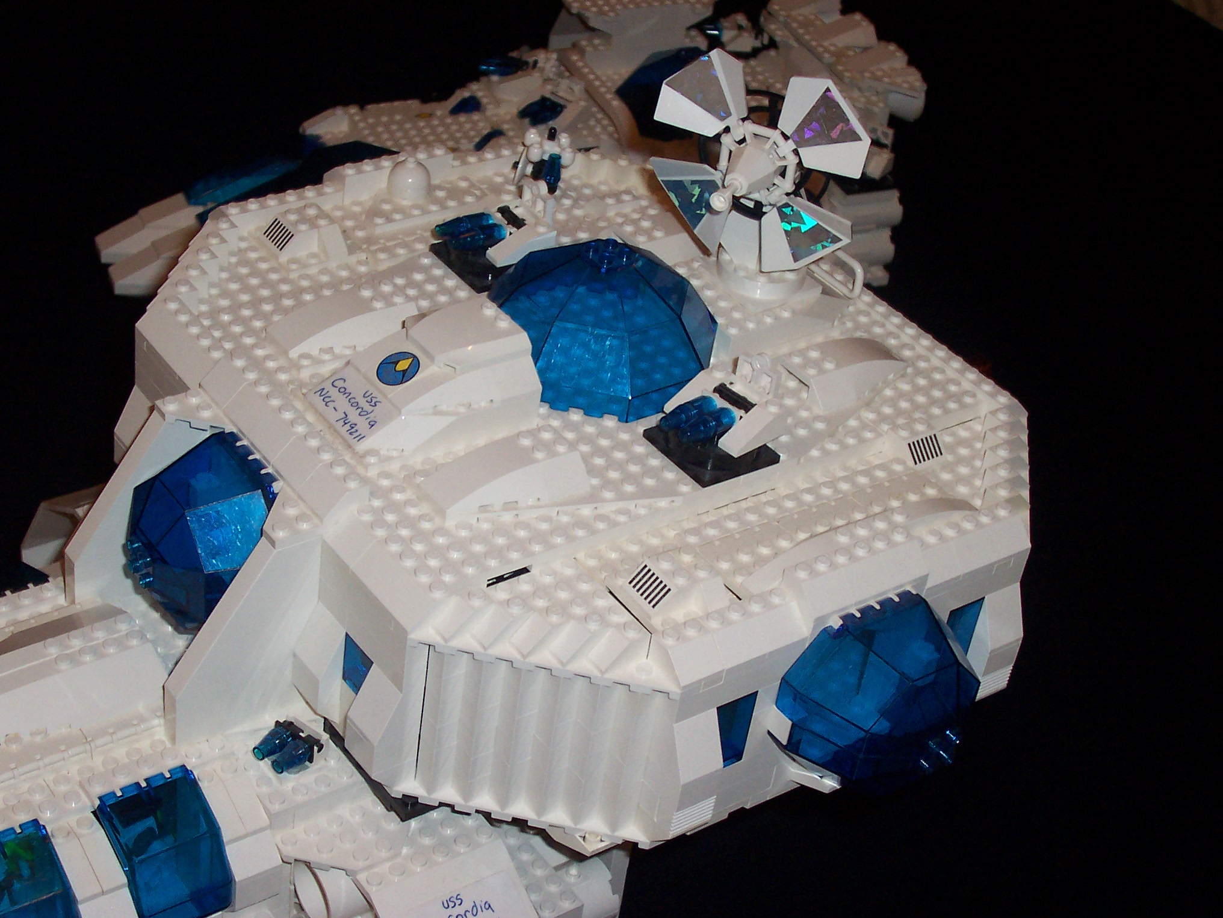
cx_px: 612
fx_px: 2014
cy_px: 459
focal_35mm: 57
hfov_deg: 33.8
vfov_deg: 25.7
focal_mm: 8.6
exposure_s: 1/60
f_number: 3.4
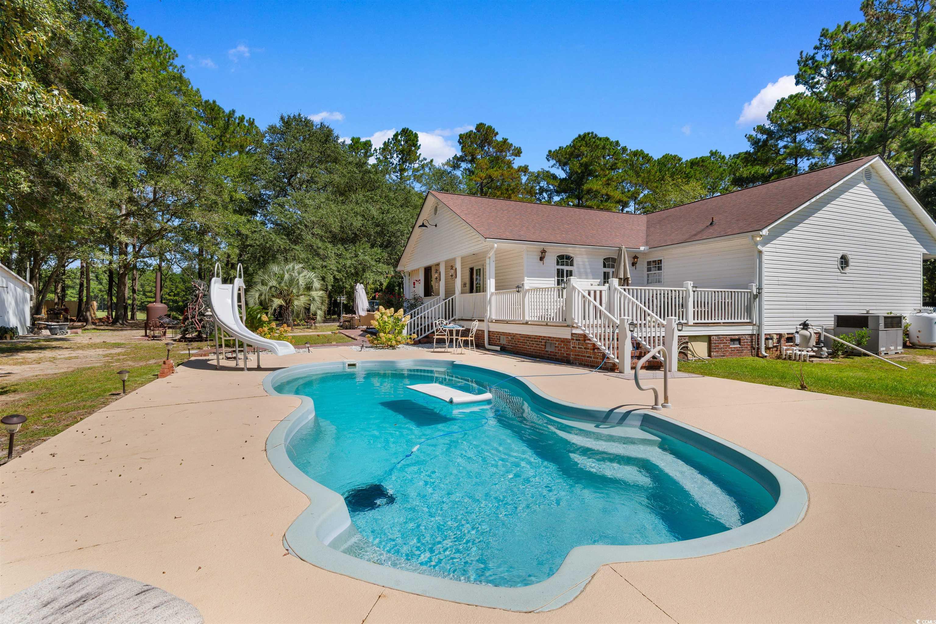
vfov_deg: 73.7
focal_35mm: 16
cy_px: 312
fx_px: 416
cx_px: 468
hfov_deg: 96.7
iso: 100
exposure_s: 1/400
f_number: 10
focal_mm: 11
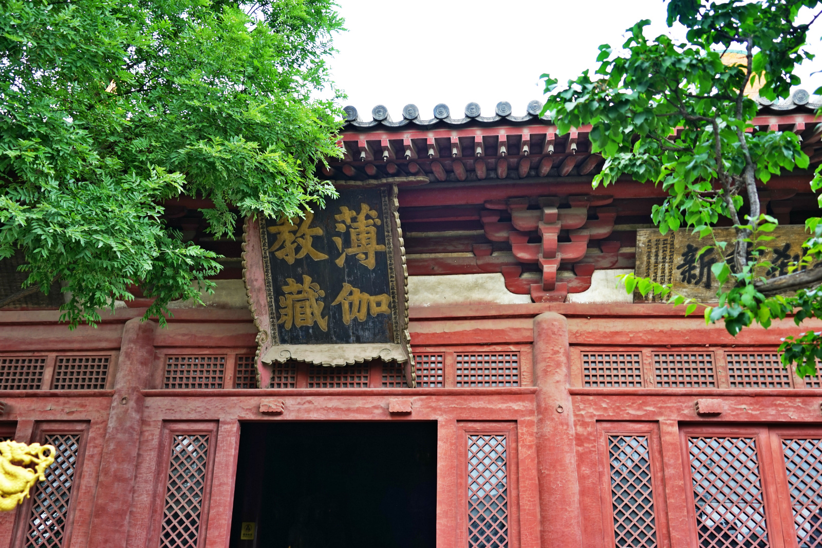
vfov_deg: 37.8
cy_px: 274
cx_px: 411
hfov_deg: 54.4
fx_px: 799
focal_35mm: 35
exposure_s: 1/60
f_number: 4.5
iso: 100
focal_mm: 35
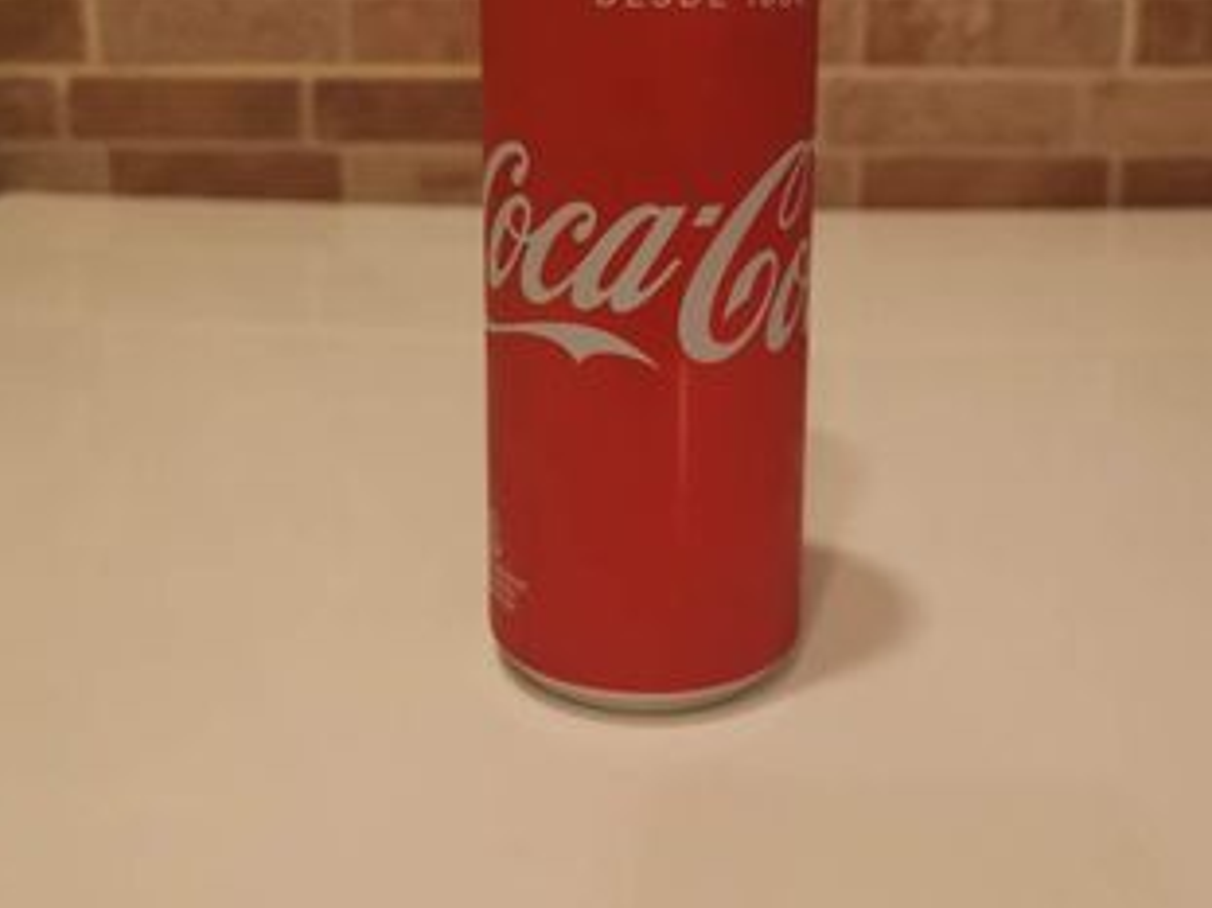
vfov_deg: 37.9
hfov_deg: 50.2
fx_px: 1295
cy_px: 253
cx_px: 608
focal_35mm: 37
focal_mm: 5.58
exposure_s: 1/50
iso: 320
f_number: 1.8
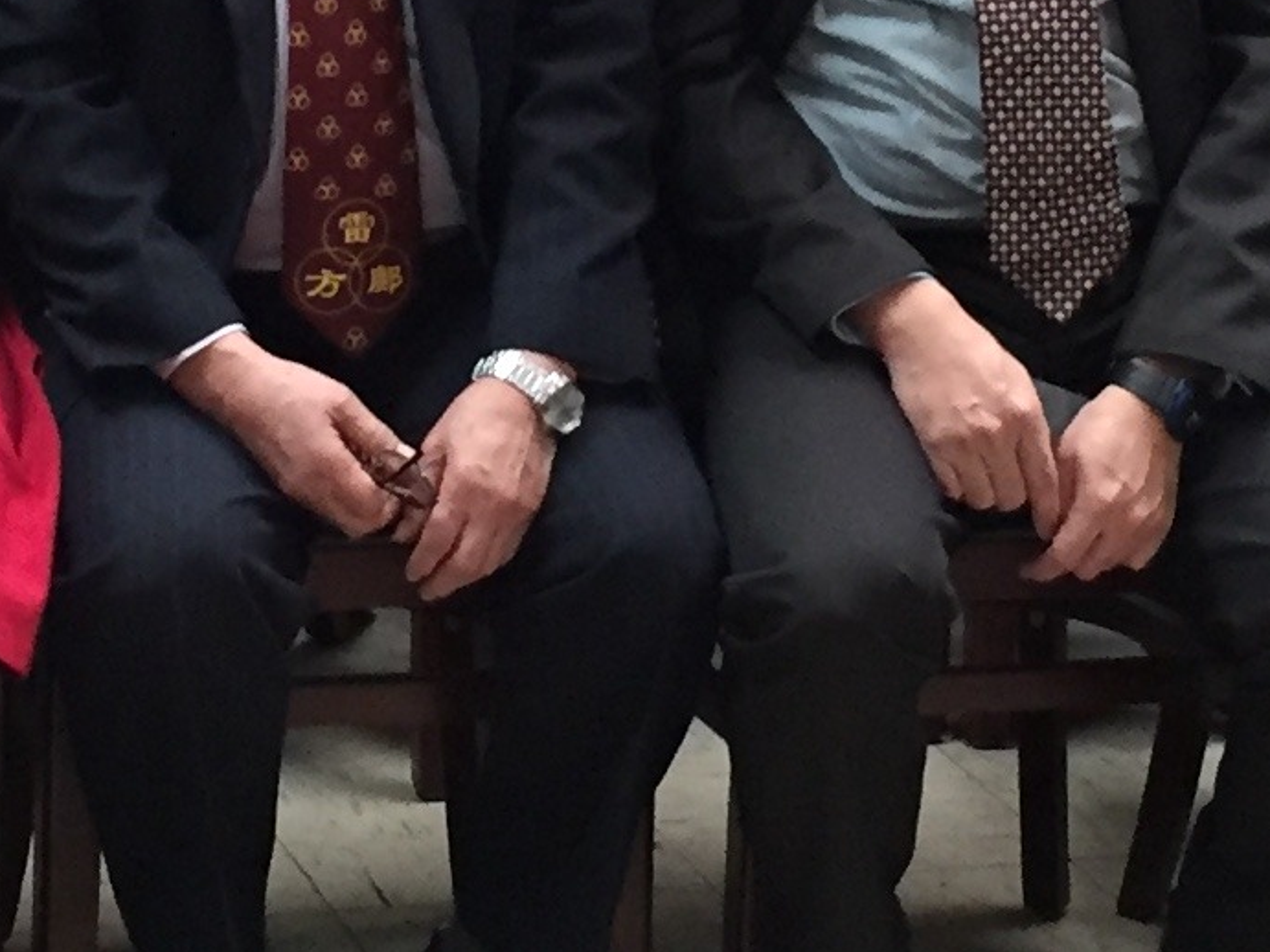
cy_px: -215
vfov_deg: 10.6
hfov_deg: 14.4
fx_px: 5025
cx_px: 459
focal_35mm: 137
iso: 160
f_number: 2.2
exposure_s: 1/30
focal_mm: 4.15
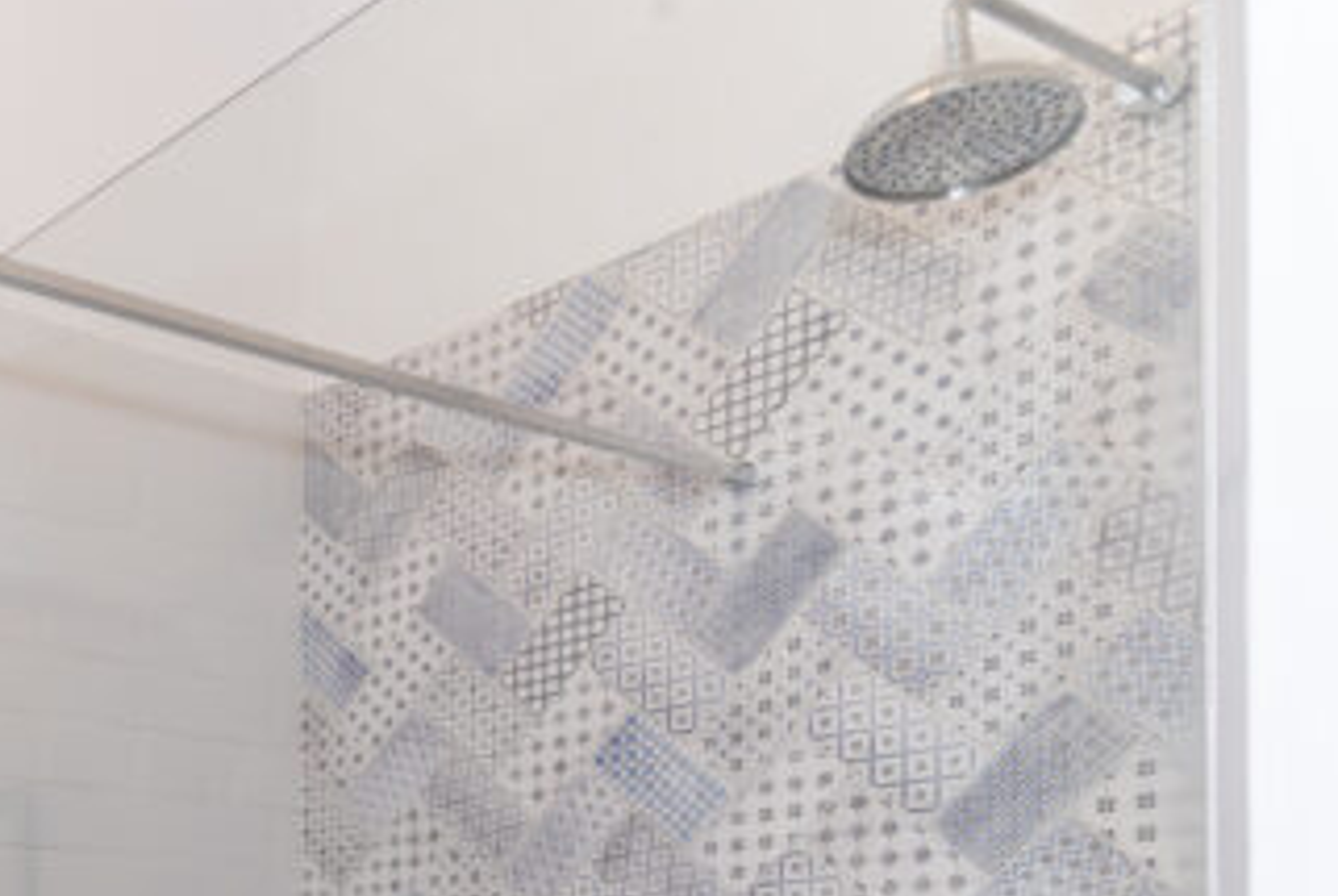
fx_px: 1600
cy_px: 1044
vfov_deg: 27.8
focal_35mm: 43
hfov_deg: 36.0
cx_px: -242
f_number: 9
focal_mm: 18
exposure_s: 1/125
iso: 640
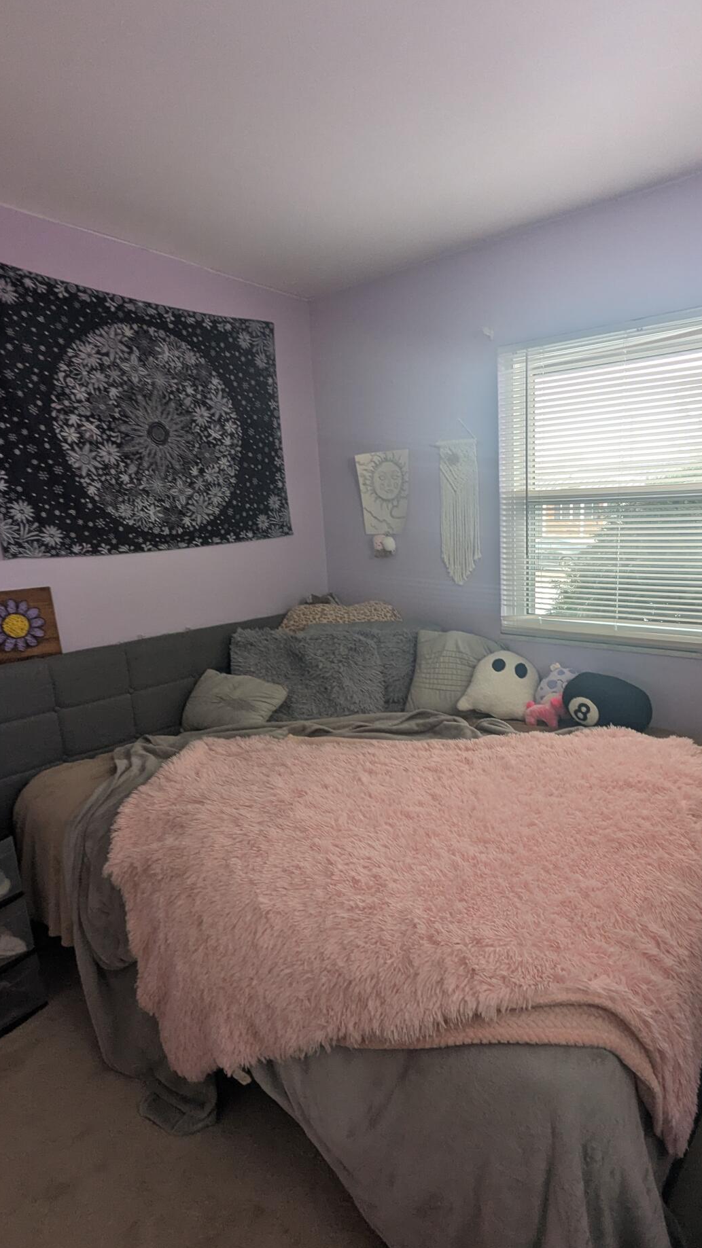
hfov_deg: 57.6
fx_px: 629
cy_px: 673
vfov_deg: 89.4
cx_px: 440
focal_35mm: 19
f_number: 2.2
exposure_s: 1/77.9
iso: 64
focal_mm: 2.35
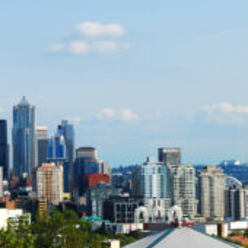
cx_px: 47
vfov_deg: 9.4
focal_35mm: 186
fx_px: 1509
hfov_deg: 9.4
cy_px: 117
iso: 200
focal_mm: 55
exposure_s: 1/400
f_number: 10
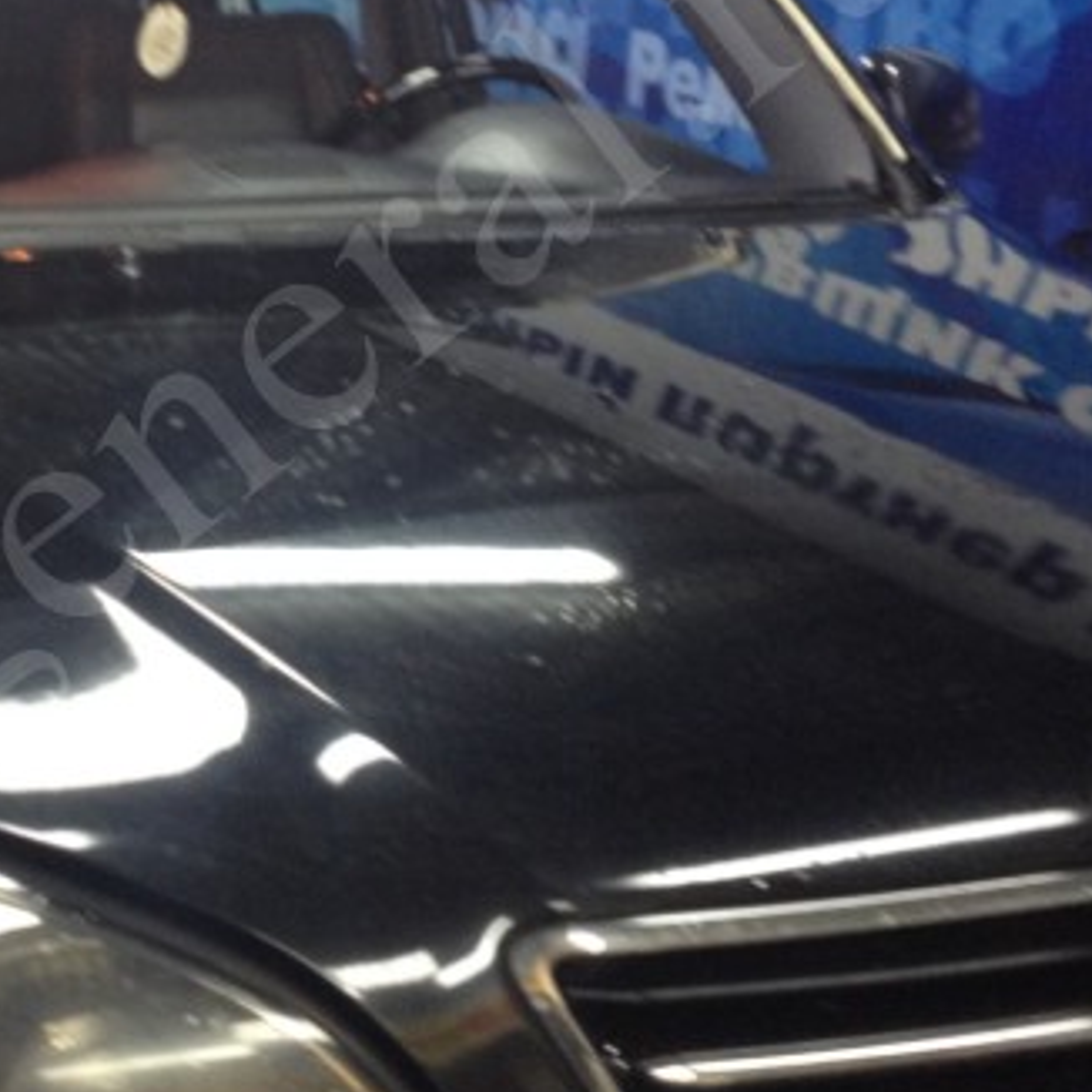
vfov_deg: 22.7
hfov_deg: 22.5
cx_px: 241
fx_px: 2712
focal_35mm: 76
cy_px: 375
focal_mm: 4.28
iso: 160
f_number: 2.4
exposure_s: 1/20
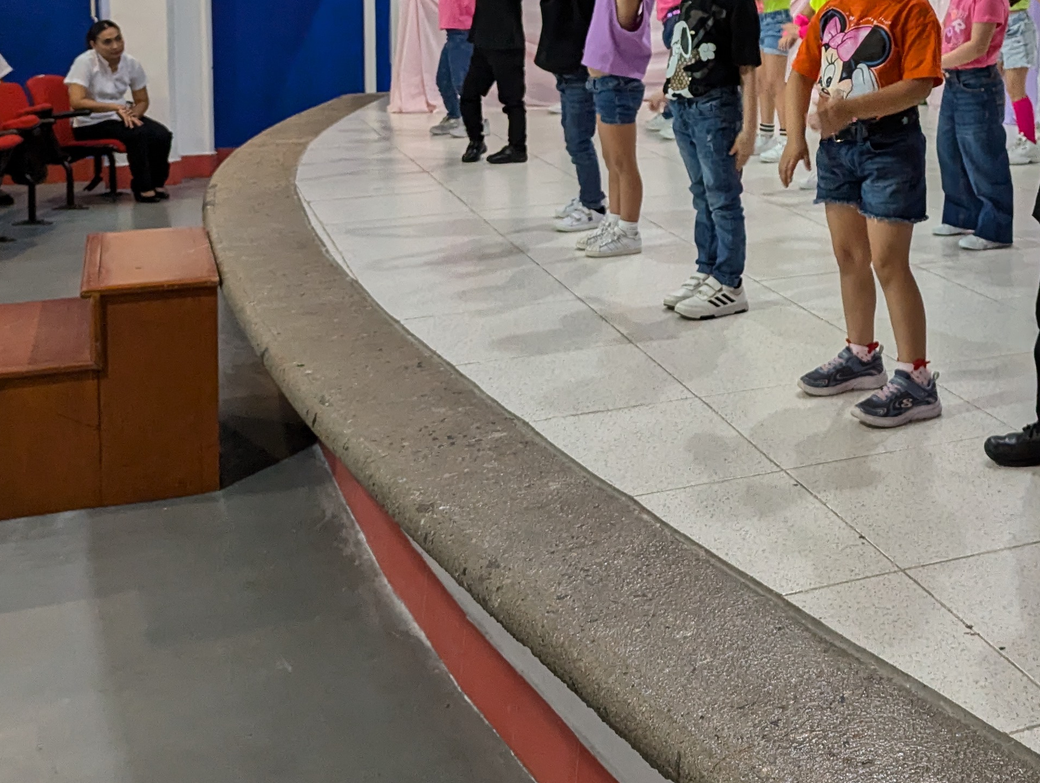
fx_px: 1535
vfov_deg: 27.3
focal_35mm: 51
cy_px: 33
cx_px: 945
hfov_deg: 35.2
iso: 856
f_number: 1.85
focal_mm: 6.81
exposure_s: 1/120
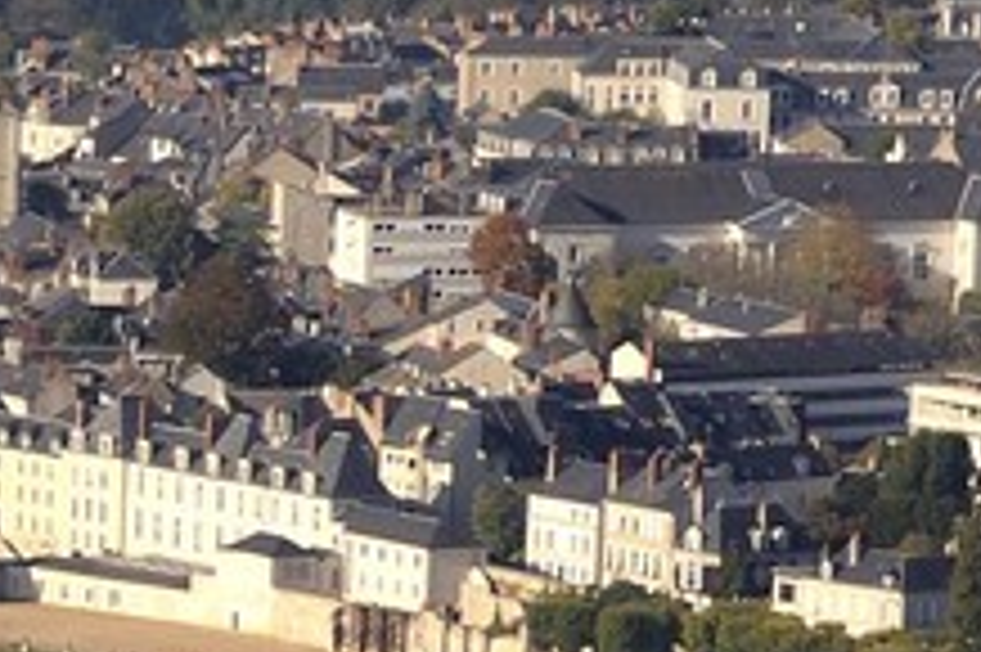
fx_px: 13996
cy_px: 706
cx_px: -2462
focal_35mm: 514
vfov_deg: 2.7
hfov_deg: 3.8
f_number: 8
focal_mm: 70
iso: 200
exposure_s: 1/640
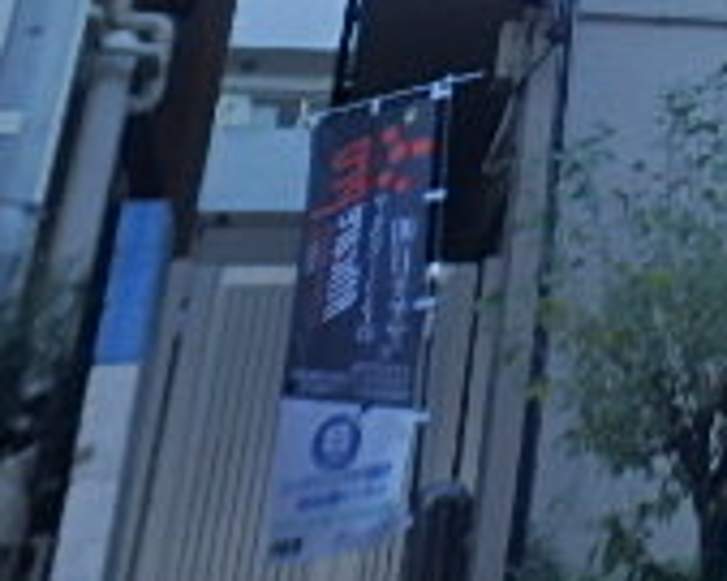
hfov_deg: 18.0
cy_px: -357
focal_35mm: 85
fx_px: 1828
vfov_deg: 16.1
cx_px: 1308
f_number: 3.8
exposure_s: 1/80
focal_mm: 4
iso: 125
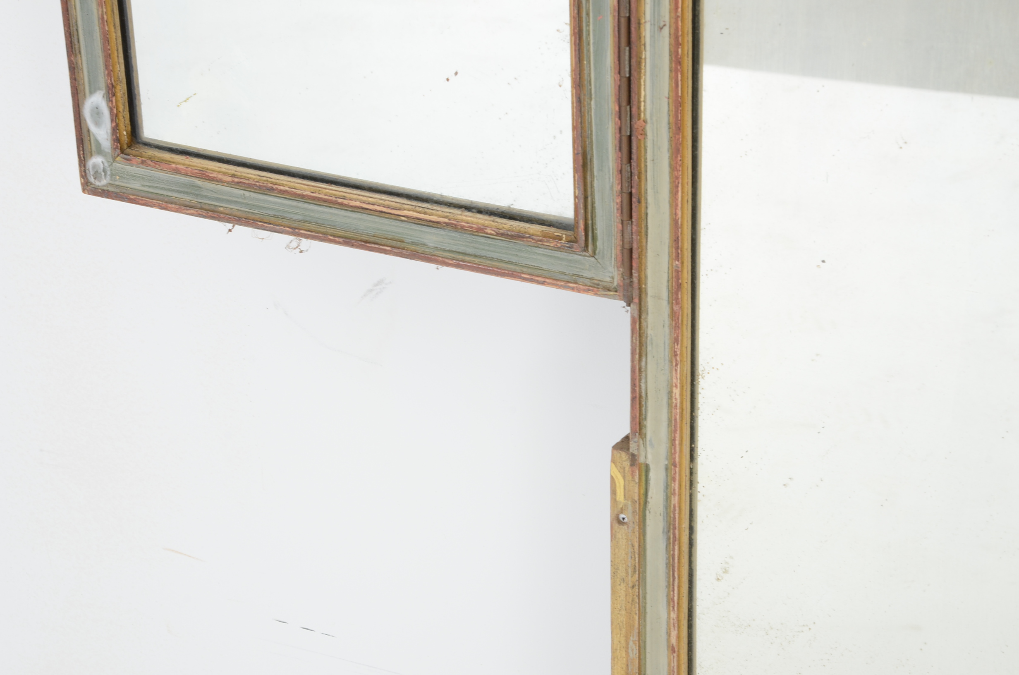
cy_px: 338
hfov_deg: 18.2
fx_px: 3178
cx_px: 510
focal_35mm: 112
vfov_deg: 12.1
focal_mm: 75
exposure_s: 1/100
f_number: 13
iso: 320
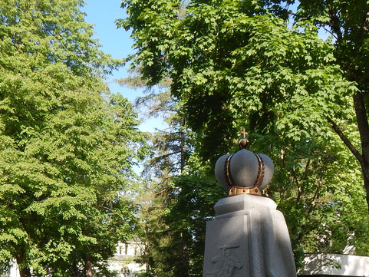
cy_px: 284
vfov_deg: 26.8
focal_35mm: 51
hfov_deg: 37.3
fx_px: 544
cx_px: 226
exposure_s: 1/640
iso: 125
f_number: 3
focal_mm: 4
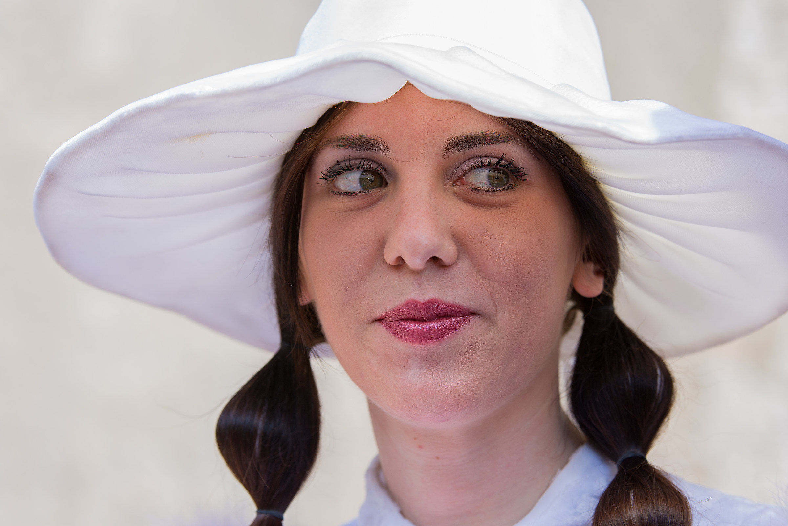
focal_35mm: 188
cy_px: 263
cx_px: 394
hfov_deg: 11.0
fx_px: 4104
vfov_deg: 7.3
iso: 140
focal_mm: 125
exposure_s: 1/200
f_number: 4
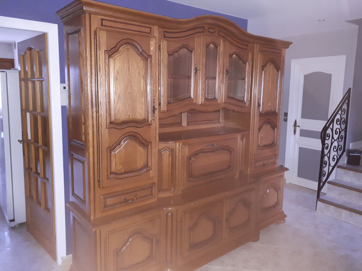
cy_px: 136
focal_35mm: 27
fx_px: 282
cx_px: 181
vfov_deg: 51.4
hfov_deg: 65.3
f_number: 1.9
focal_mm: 3.6
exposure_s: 1/17
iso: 500
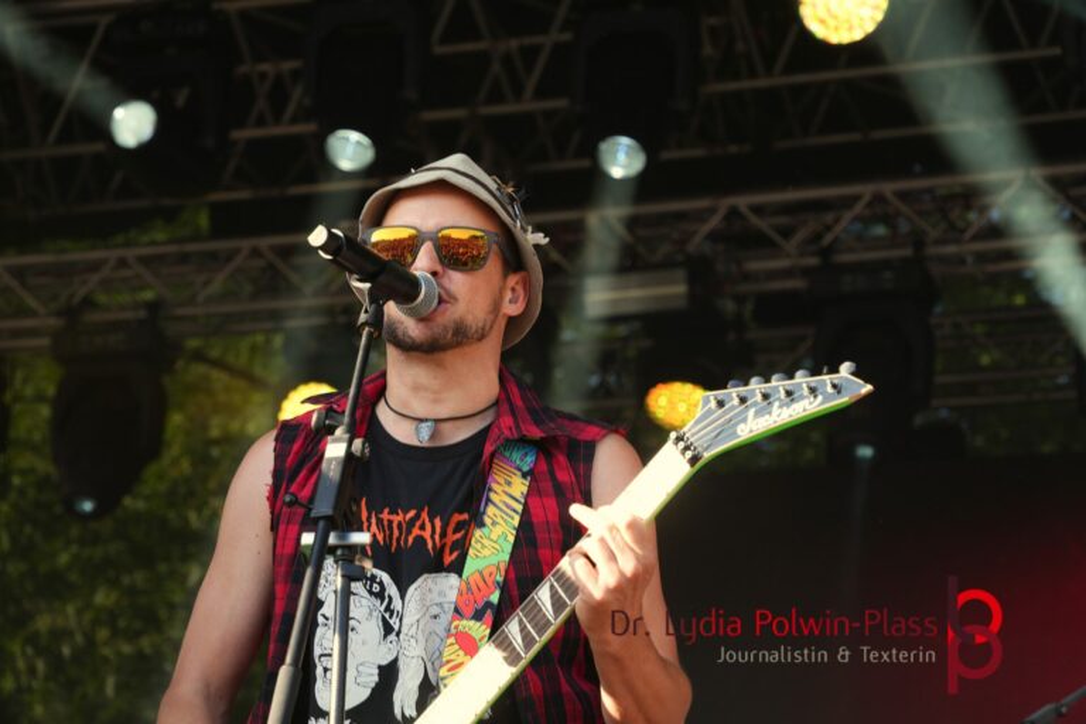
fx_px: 3620
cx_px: 543
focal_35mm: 120
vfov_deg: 11.4
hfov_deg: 17.1
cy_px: 362
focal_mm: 80
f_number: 5
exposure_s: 1/125
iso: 200
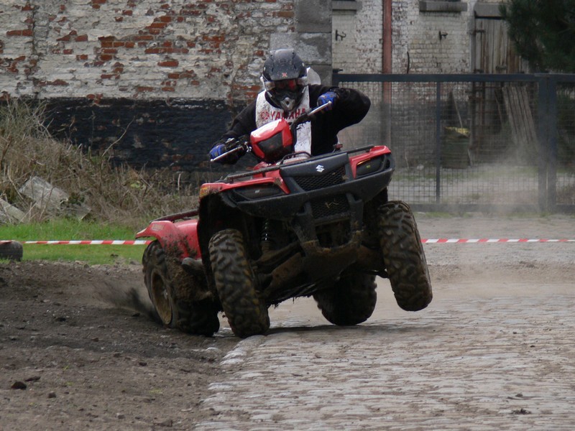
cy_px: 216
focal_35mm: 455
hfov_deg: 4.4
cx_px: 288
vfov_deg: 3.3
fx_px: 7558
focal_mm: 75.5
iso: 100
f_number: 3.6
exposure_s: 1/500
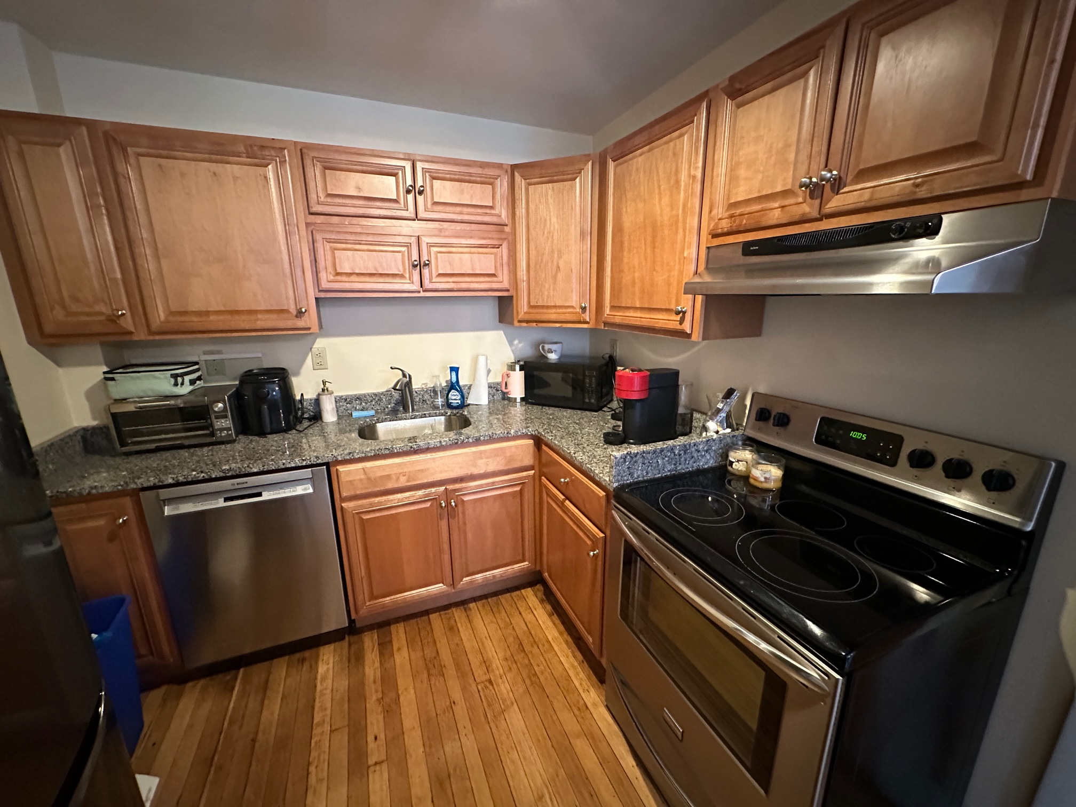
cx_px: 538
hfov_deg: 102.1
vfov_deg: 85.7
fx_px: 435
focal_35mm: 14
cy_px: 404
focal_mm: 2.22
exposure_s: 1/40
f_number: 2.2
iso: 800
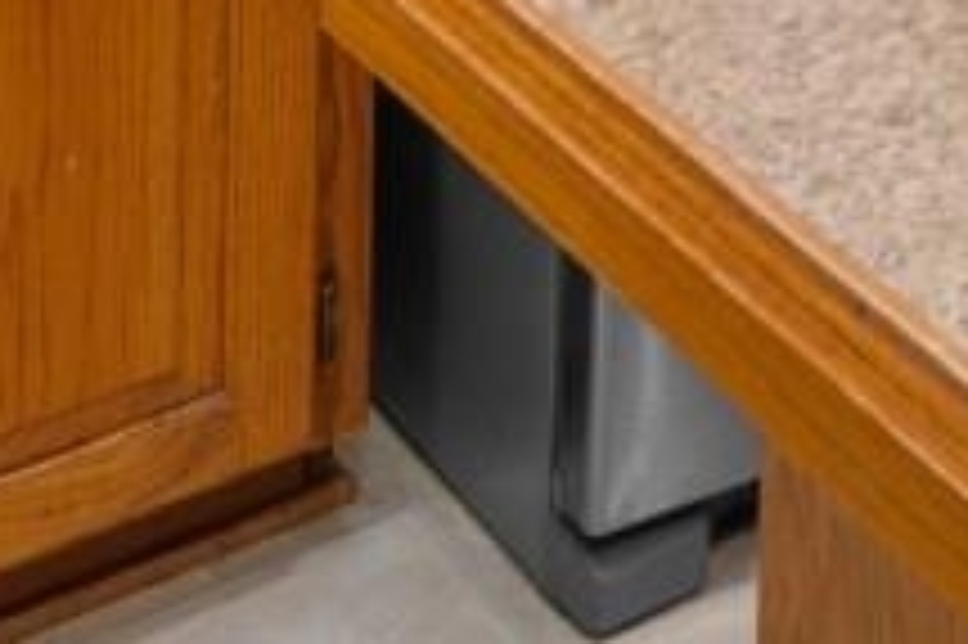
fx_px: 3036
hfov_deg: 15.8
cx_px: 1675
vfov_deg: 8.9
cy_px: -1531
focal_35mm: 113
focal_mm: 10
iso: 100
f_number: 4.5
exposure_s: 1/6
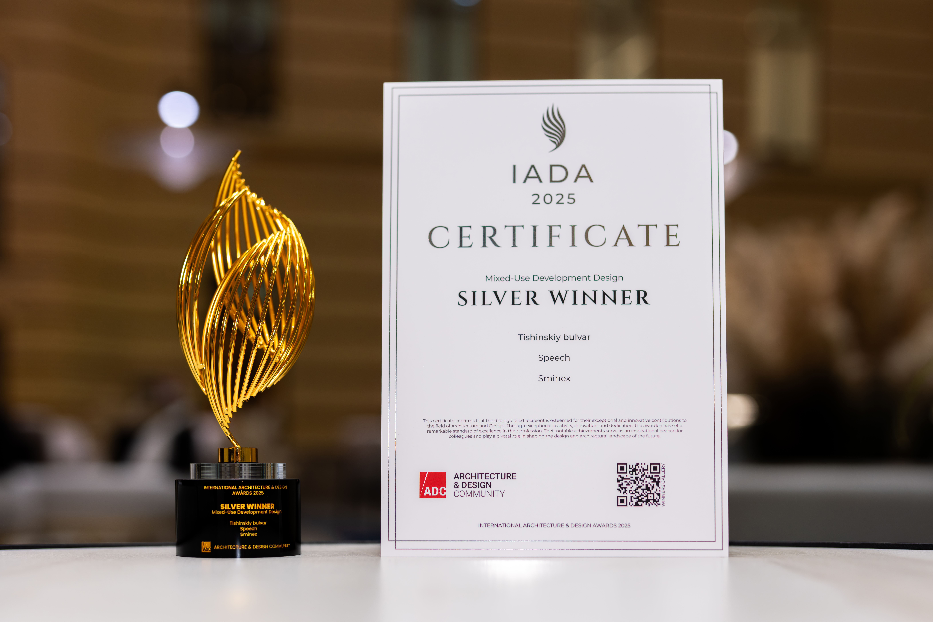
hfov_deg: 39.6
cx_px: 466
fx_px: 1296
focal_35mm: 50
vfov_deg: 27.0
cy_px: 311
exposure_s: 1/200
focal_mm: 50
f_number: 2.2
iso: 200
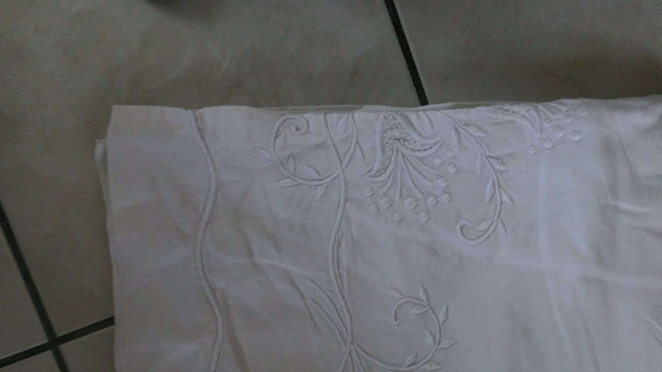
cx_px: 327
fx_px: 755
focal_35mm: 43
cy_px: 375
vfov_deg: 26.2
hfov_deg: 47.4
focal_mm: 4.15
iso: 64
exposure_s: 1/100
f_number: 2.2
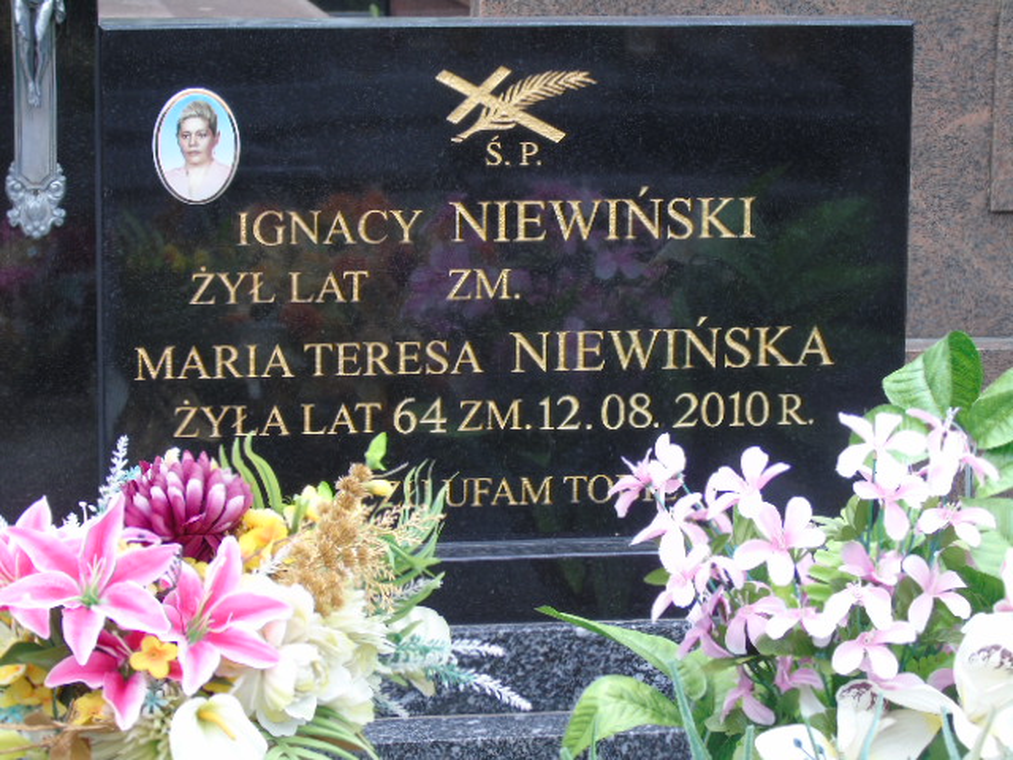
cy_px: 380
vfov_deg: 12.0
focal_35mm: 124
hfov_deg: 15.9
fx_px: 3629
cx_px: 506
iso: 80
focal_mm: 22
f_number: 4.6
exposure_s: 1/30
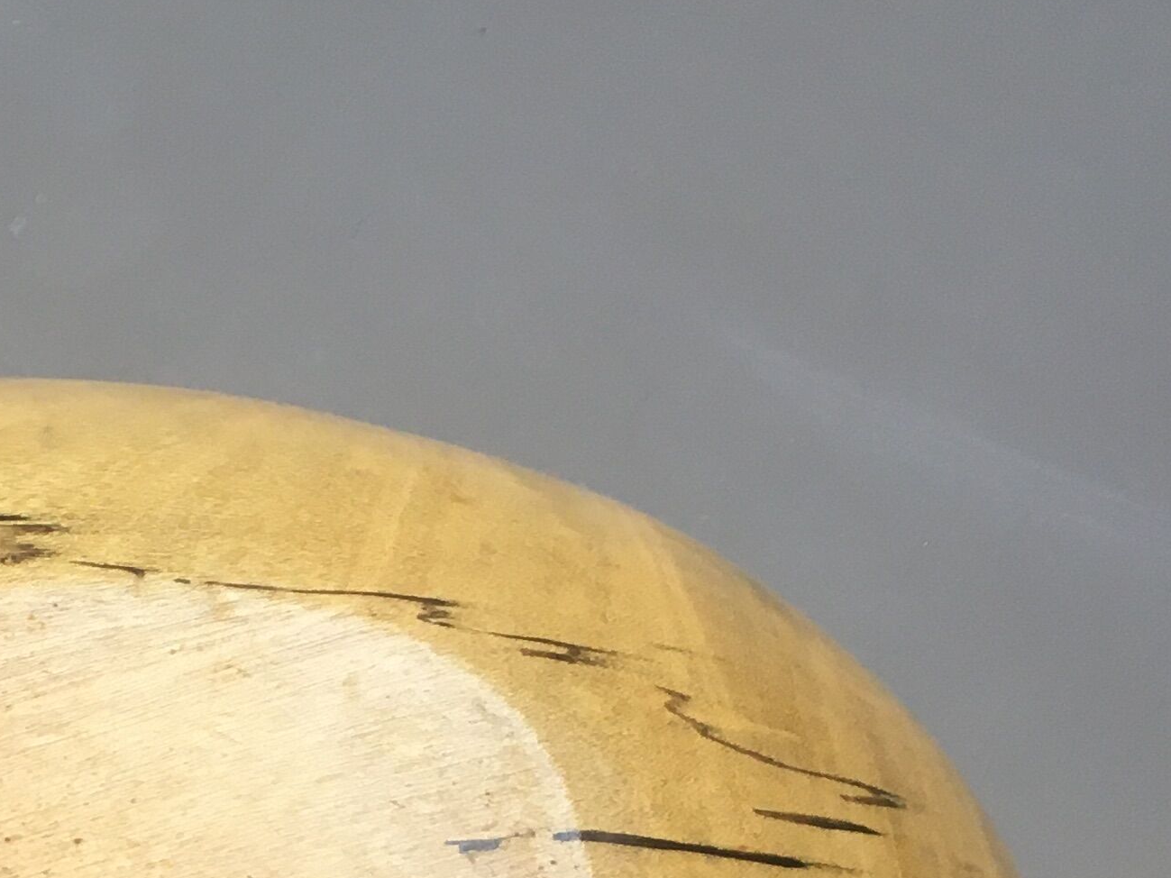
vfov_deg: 15.6
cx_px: -69
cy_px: 1151
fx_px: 3044
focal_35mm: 90
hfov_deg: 20.9
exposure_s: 1/30
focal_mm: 4.15
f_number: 2.2
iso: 50
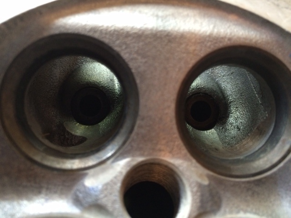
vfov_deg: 48.2
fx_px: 244
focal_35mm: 29
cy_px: 109
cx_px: 146
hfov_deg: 61.7
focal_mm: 4.15
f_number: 2.2
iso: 160
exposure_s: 1/30
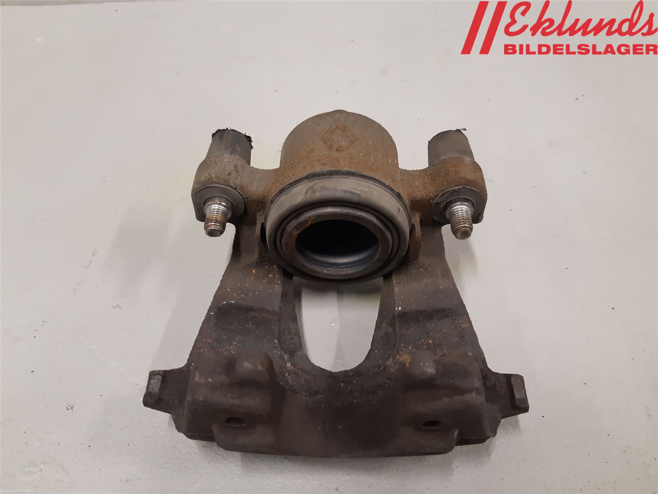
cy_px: 247
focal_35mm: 26
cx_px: 329
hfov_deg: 67.3
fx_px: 494
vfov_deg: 53.1
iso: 200
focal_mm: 3.93
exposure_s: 1/50
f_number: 1.7
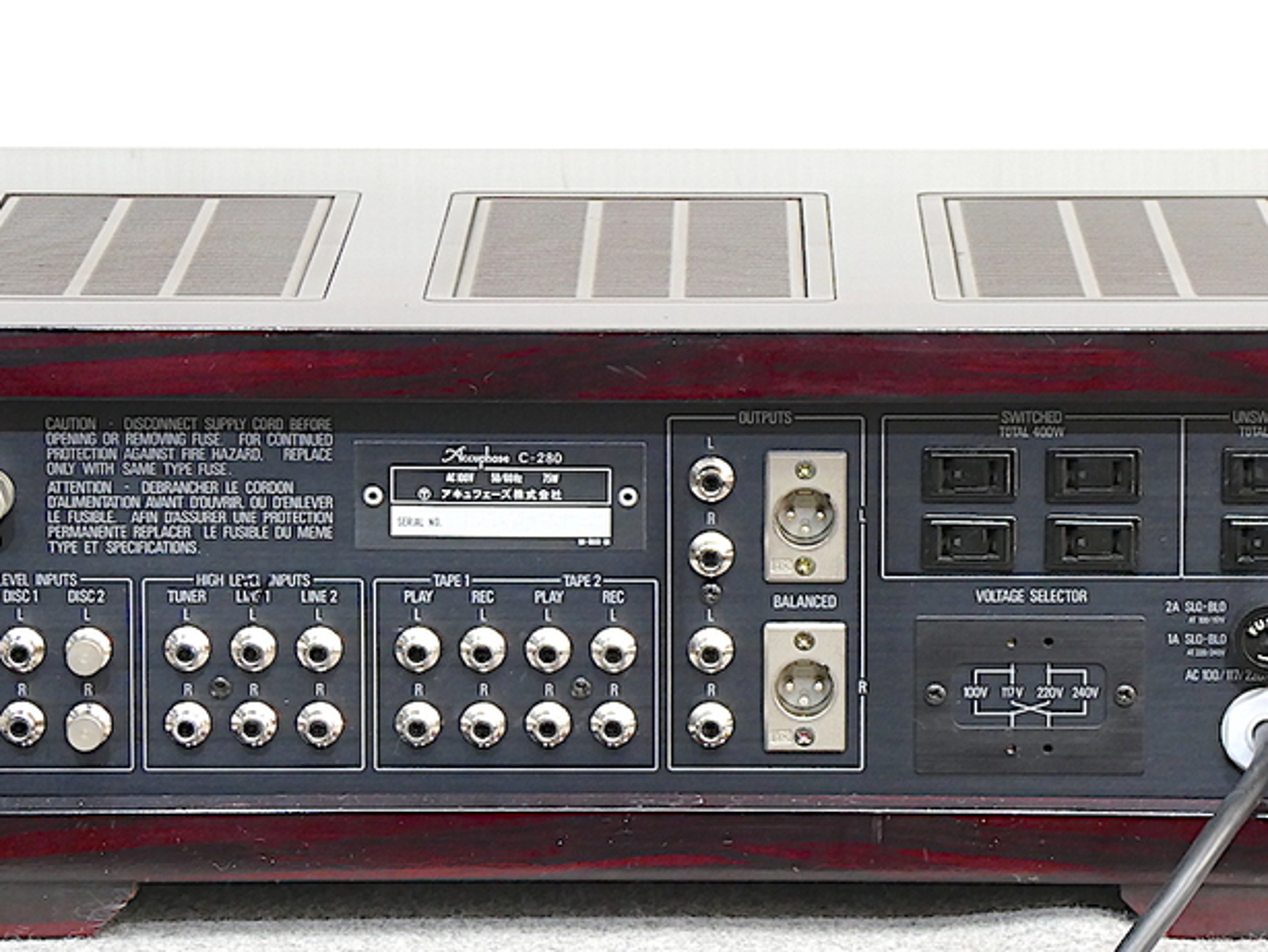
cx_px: 632
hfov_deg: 9.4
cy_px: 638
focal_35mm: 211
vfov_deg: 7.0
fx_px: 7732
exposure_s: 1/8
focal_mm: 24.2
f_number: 5.3
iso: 200
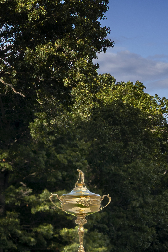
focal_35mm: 151
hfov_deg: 8.8
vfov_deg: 13.3
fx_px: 1057
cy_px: 291
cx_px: 277
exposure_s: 1/125
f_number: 9
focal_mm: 42
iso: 200
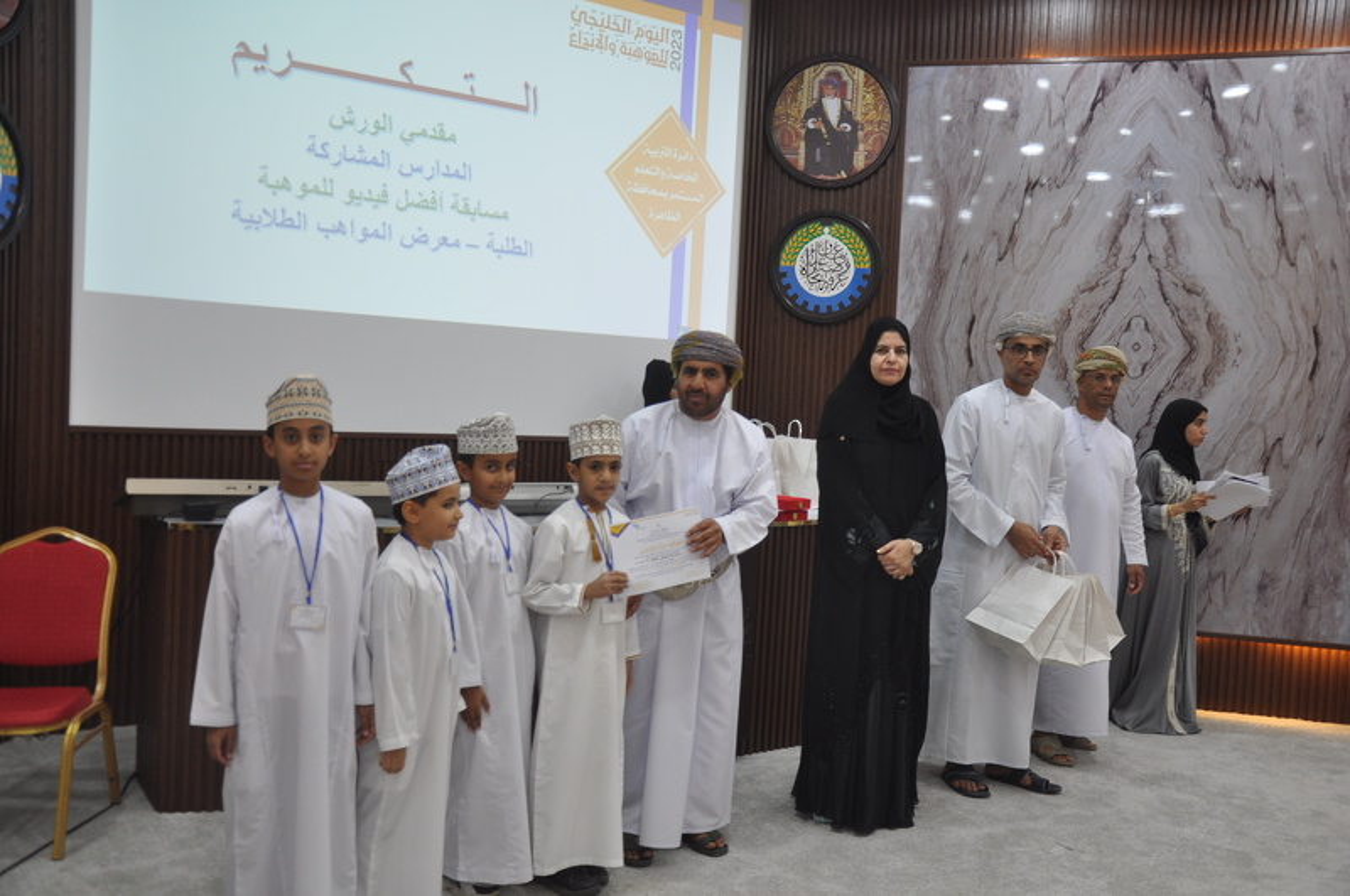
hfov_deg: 53.2
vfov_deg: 36.8
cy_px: 448
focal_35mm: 36
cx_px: 675
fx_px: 1348
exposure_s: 1/60
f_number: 4
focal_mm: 24
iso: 450
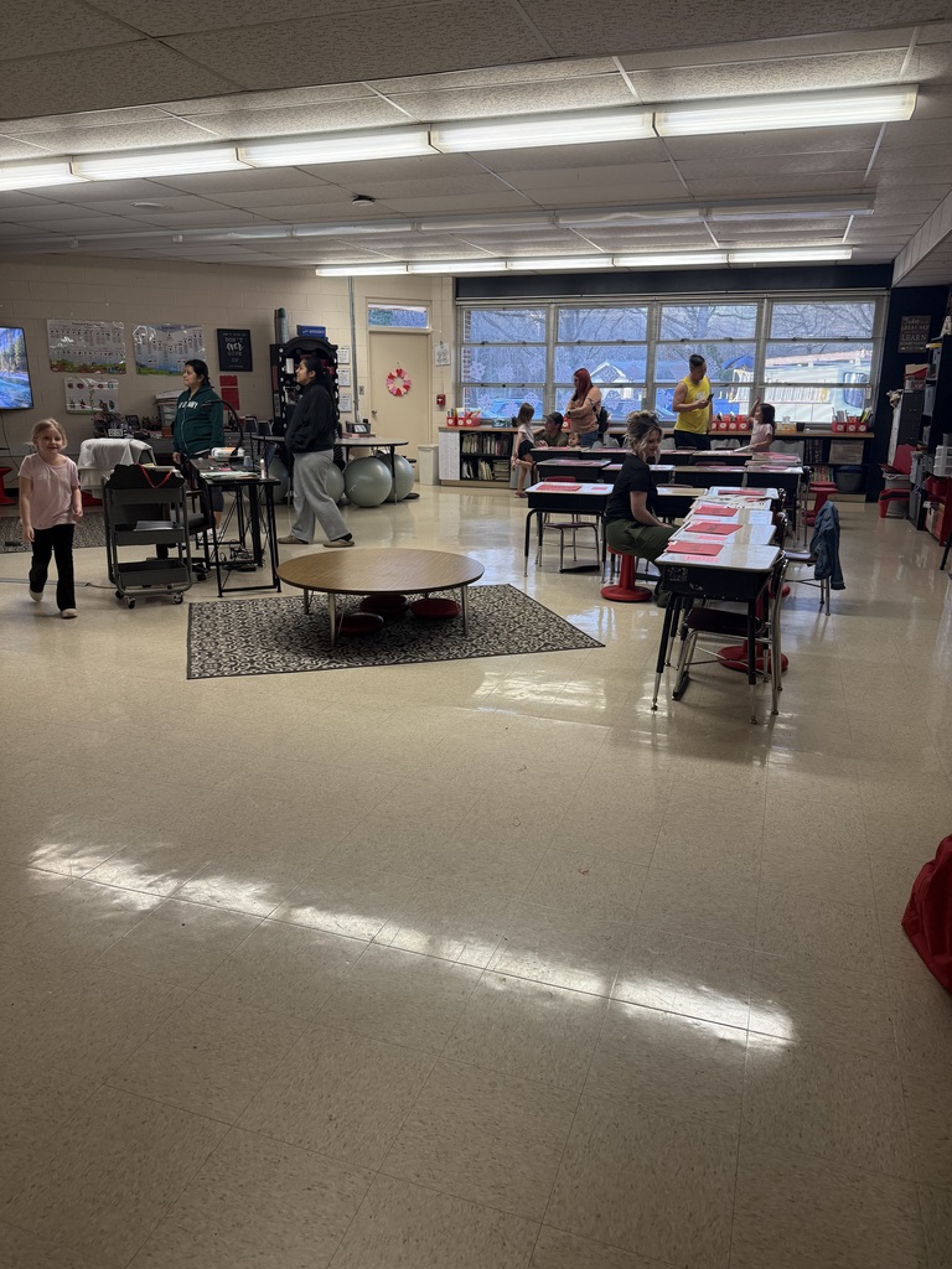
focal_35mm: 24
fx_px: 880
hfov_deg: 56.8
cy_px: 634
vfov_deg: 71.6
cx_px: 476
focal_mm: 6.76
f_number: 1.78
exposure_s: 1/150
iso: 160
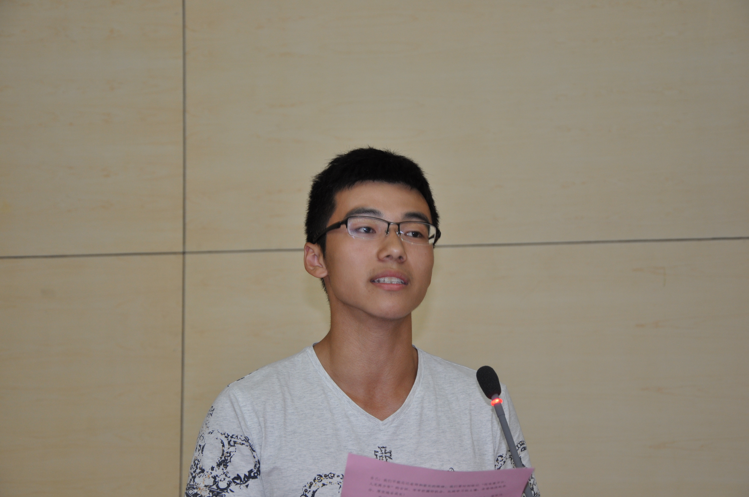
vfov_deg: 18.1
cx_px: 374
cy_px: 248
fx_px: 1559
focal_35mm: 75
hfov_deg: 27.0
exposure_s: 1/15
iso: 500
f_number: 5
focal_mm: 50
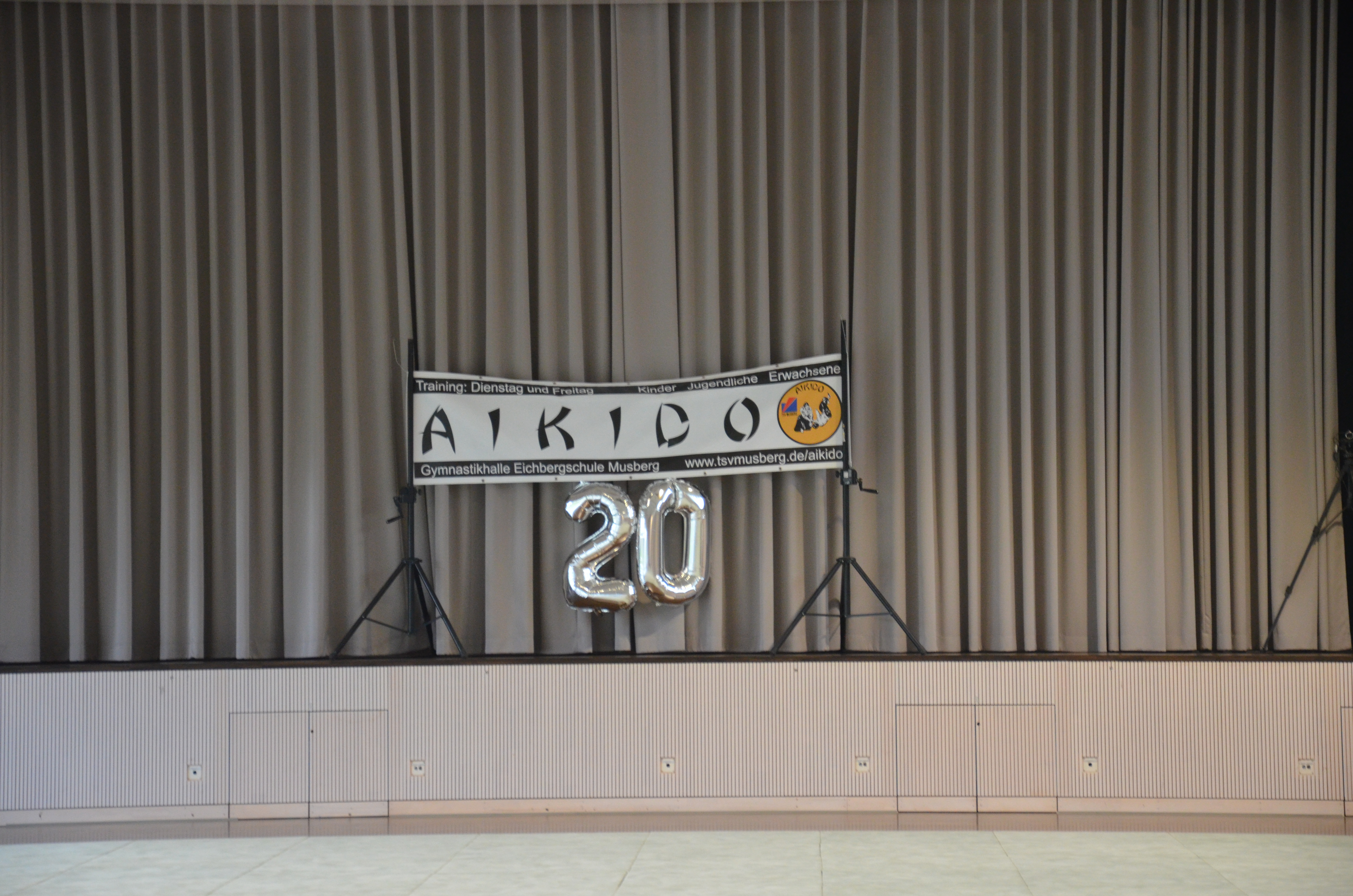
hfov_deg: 18.2
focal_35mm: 112
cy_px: 448
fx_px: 4219
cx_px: 676
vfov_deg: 12.1
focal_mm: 75
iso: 1600
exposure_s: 1/60
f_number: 5.3
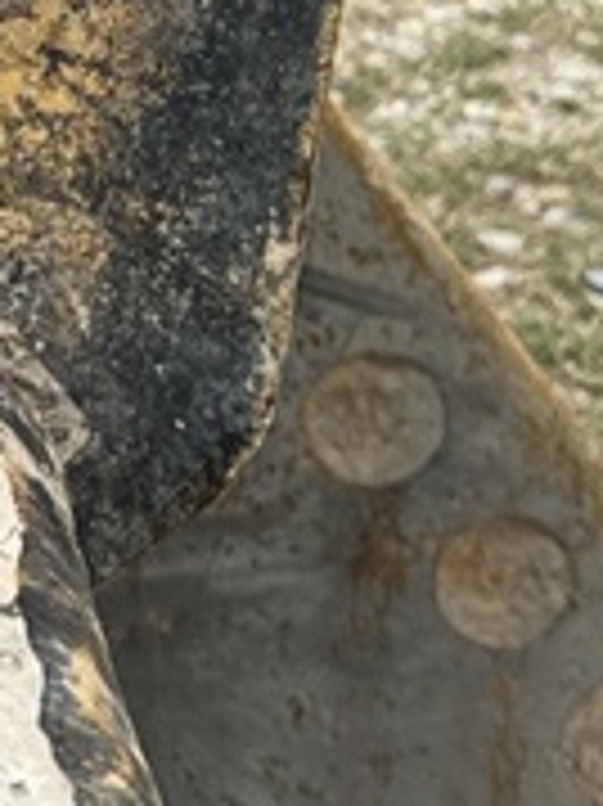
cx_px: -720
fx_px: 4162
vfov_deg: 10.2
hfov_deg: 7.8
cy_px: -826
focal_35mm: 179
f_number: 1.78
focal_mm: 6.76
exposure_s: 1/952
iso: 80
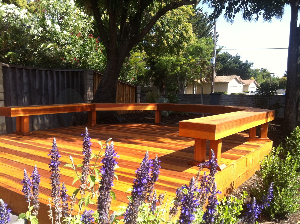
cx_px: 150
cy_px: 112
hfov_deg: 52.7
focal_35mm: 35
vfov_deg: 40.6
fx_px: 303
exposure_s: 1/419
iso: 80
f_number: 2.8
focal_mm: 3.85
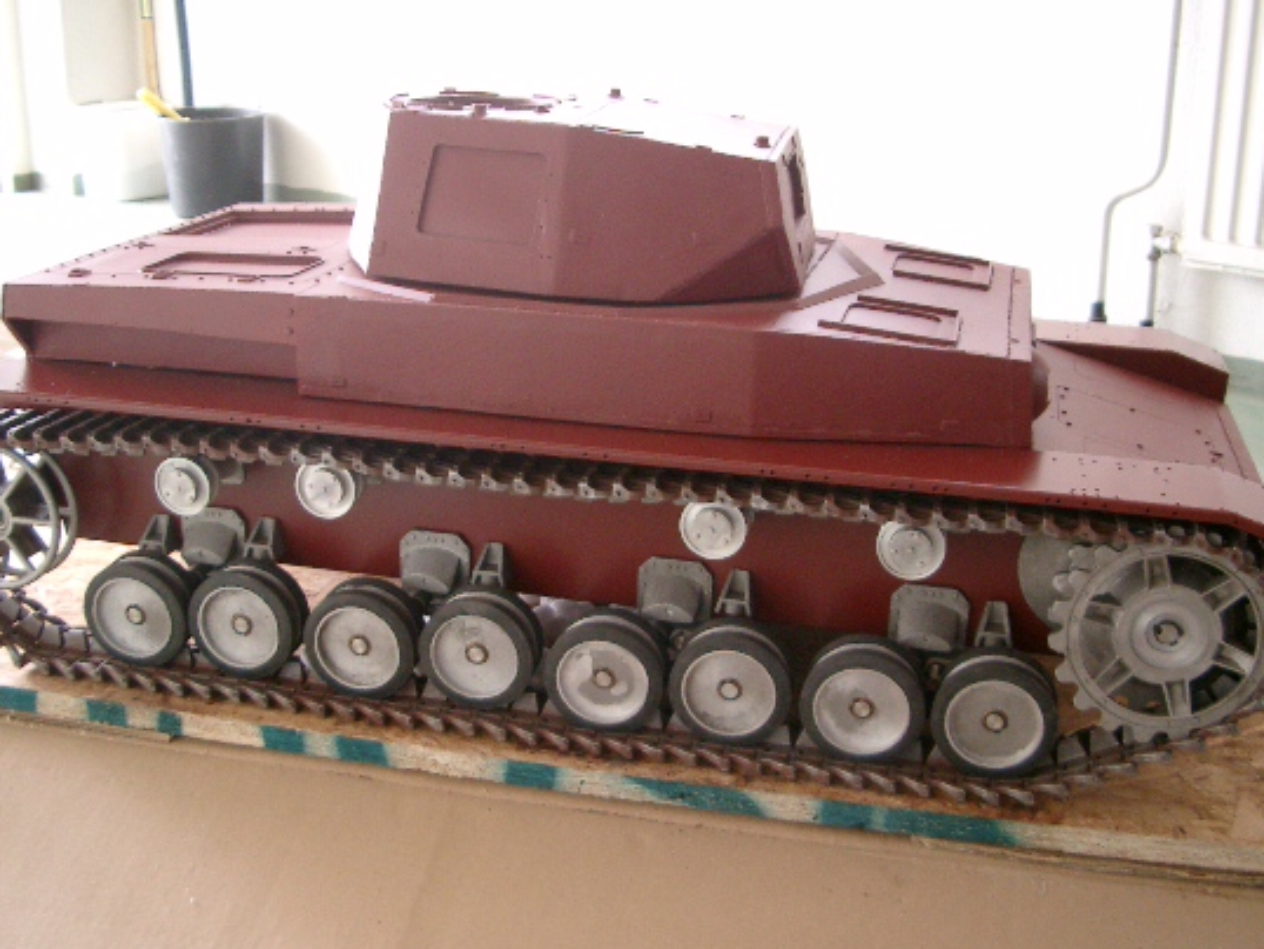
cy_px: 524
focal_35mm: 44
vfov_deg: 32.9
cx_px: 613
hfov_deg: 42.9
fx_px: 1607
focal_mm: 7.6
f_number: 2.6
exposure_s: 1/30
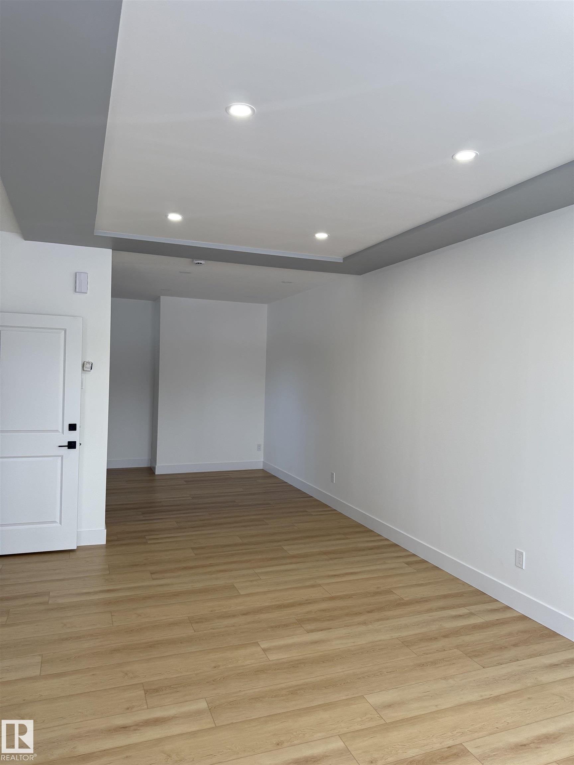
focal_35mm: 24
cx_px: 287
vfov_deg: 71.6
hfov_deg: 56.8
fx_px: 531
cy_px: 382
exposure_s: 1/243
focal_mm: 6.76
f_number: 1.78
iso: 125
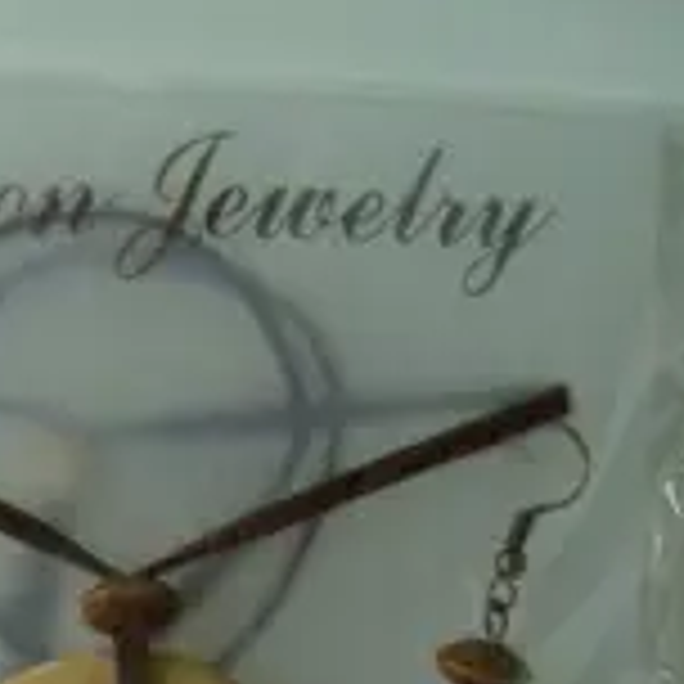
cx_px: 58
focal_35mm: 92
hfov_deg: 18.5
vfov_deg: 17.5
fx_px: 2057
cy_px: 938
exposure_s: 1/47
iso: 80
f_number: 2.8
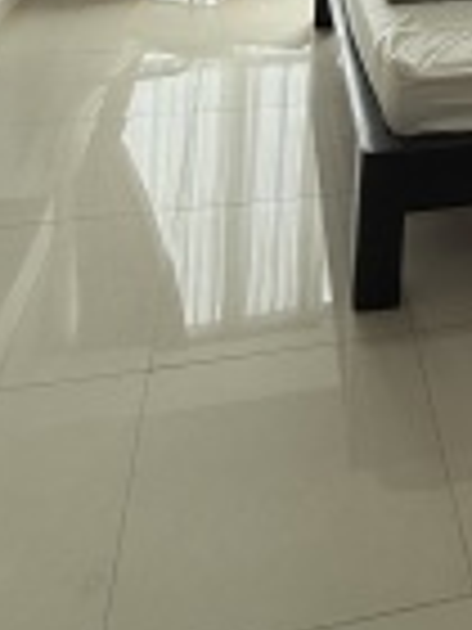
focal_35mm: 46
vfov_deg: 28.7
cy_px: -288
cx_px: 461
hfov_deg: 29.6
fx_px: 836
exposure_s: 1/99
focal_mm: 2.22
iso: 125
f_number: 2.2
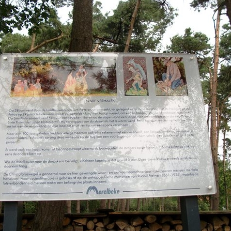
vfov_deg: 43.9
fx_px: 287
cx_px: 105
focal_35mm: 38
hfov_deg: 43.8
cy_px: 115
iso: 81
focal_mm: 5.7
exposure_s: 1/500
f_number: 2.9
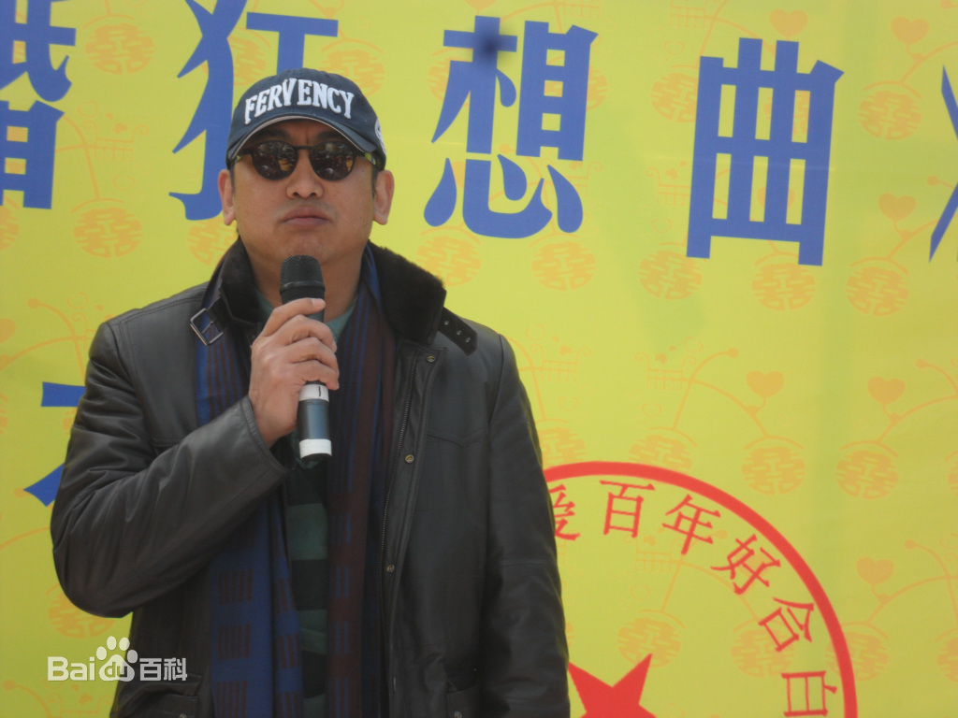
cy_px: 359
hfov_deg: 14.6
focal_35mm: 135
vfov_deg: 11.0
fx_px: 3736
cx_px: 479
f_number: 5.9
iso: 80
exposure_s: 1/60
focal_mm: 24.5
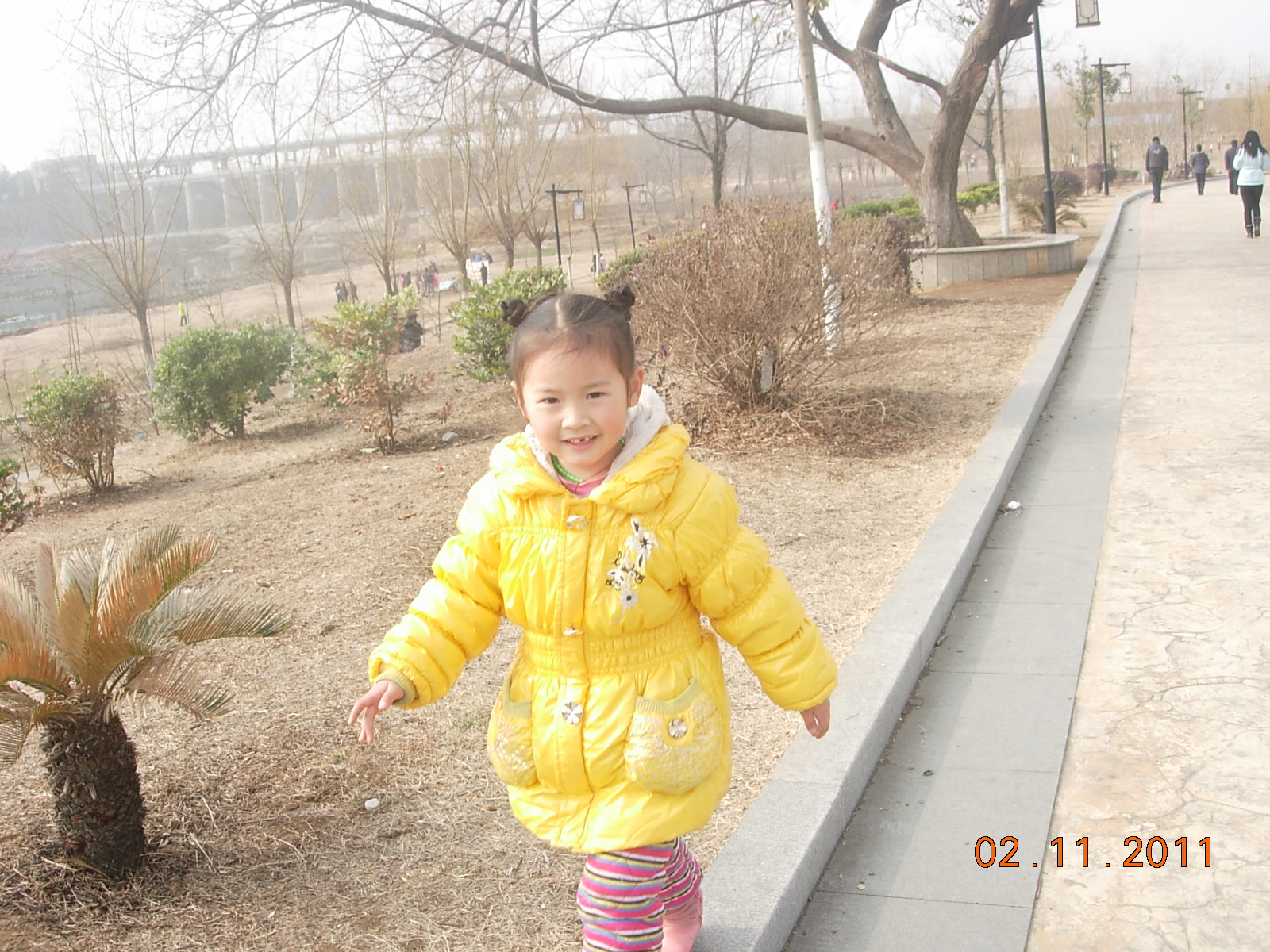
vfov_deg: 37.7
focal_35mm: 38
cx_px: 635
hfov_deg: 49.0
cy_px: 476
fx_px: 1394
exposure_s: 1/2048
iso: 79
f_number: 4.8
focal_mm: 7.8
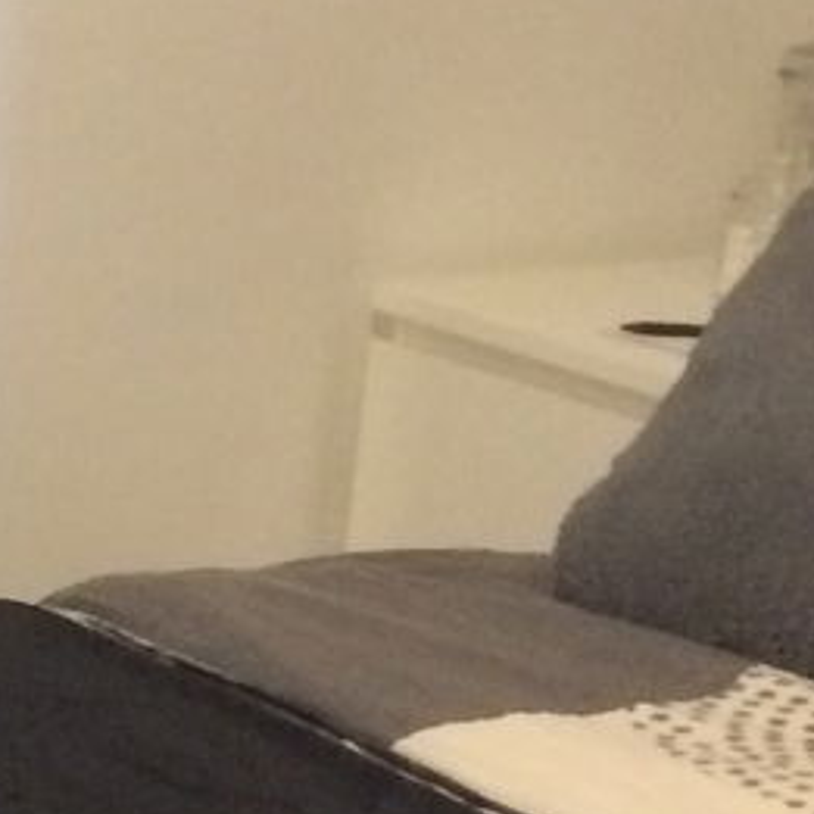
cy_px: 608
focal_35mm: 157
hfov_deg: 9.5
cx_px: -1313
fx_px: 4177
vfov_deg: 11.1
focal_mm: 4.15
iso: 250
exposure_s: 1/25
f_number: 2.2
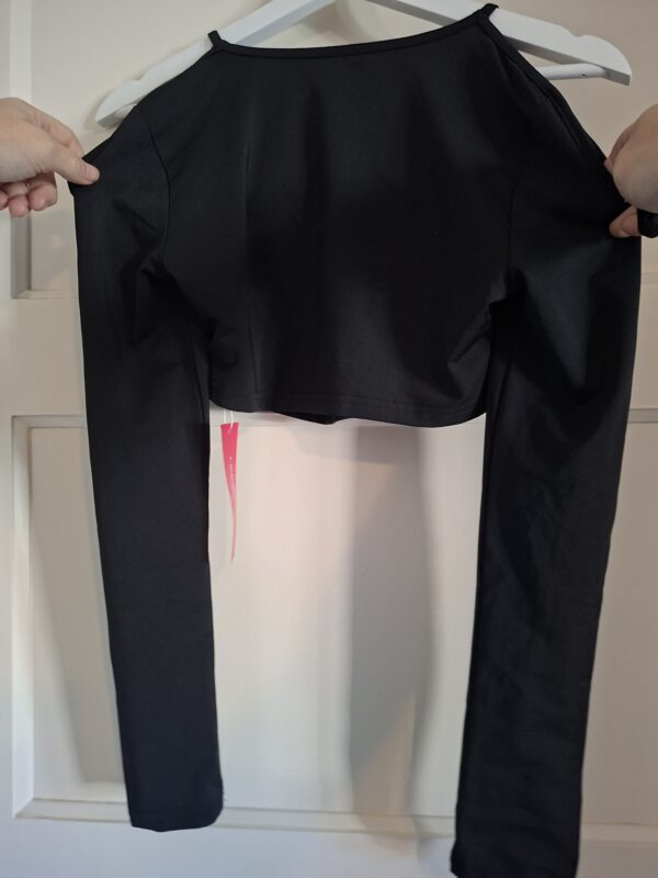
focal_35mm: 23
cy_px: 439
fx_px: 583
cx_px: 329
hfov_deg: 58.9
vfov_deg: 73.9
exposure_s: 1/30
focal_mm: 5.54
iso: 320
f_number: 1.8
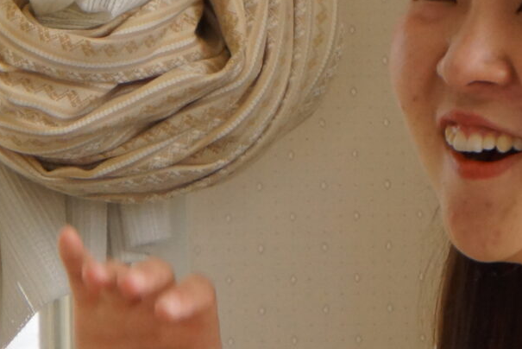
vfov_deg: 1.0
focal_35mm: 1332
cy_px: 271
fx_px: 19322
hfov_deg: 1.5
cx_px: 305
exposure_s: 1/400
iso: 800
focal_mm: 210
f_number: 6.3
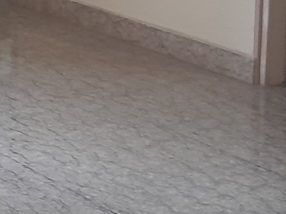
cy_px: -10
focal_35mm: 147
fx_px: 1215
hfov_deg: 13.3
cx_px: 31
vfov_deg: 10.0
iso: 400
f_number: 1.8
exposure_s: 1/33
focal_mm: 4
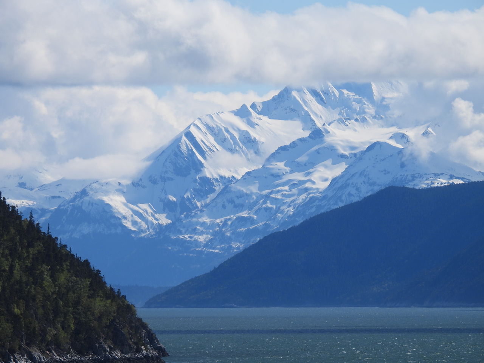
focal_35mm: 380
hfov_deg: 5.2
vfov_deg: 3.9
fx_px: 5313
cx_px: 242
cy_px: 182
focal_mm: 67.8
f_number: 5
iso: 100
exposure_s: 1/1250
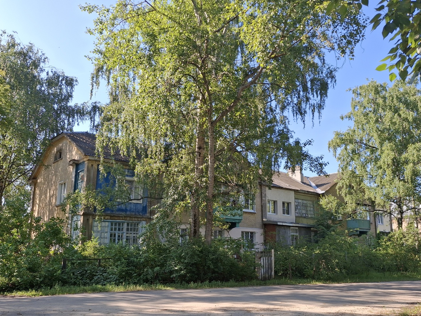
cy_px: 158
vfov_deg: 54.9
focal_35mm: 25
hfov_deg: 69.4
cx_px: 210
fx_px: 304
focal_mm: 4.69
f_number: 1.8
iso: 32
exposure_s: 1/1000
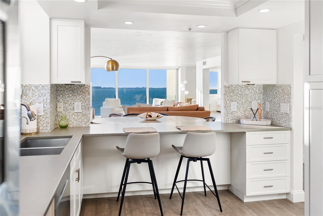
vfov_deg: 42.4
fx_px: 278
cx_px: 162
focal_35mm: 31
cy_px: 108
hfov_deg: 60.3
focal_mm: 31
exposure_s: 1/40
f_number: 2.8
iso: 125
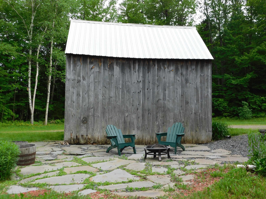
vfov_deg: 39.7
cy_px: 100
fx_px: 277
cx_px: 133
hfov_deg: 51.4
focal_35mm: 36
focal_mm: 6.3
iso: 125
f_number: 3.5
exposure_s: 1/200
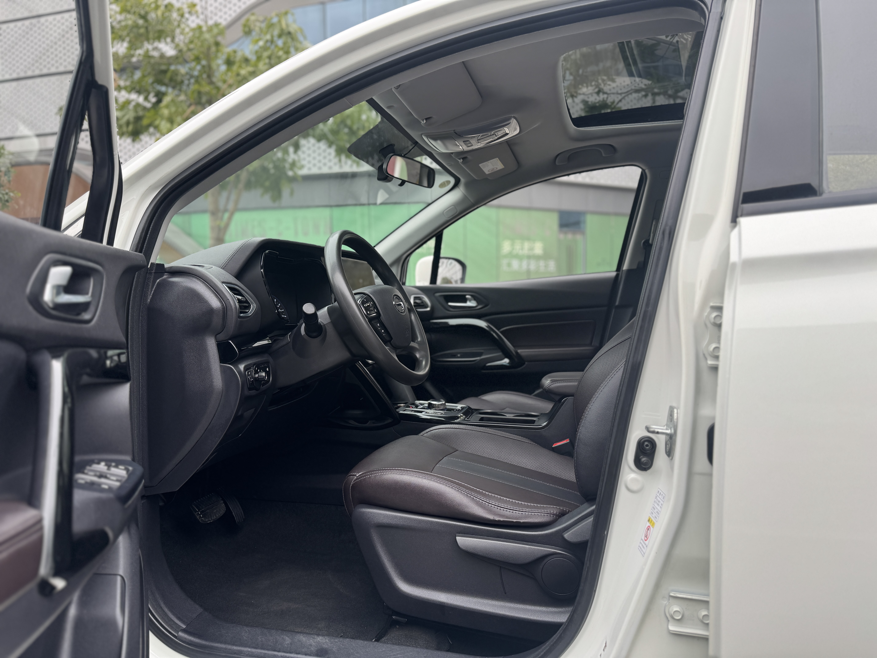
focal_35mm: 24
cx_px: 438
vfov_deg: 56.8
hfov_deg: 71.6
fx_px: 608
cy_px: 329
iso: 80
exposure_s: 1/280
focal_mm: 6.76
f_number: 1.78
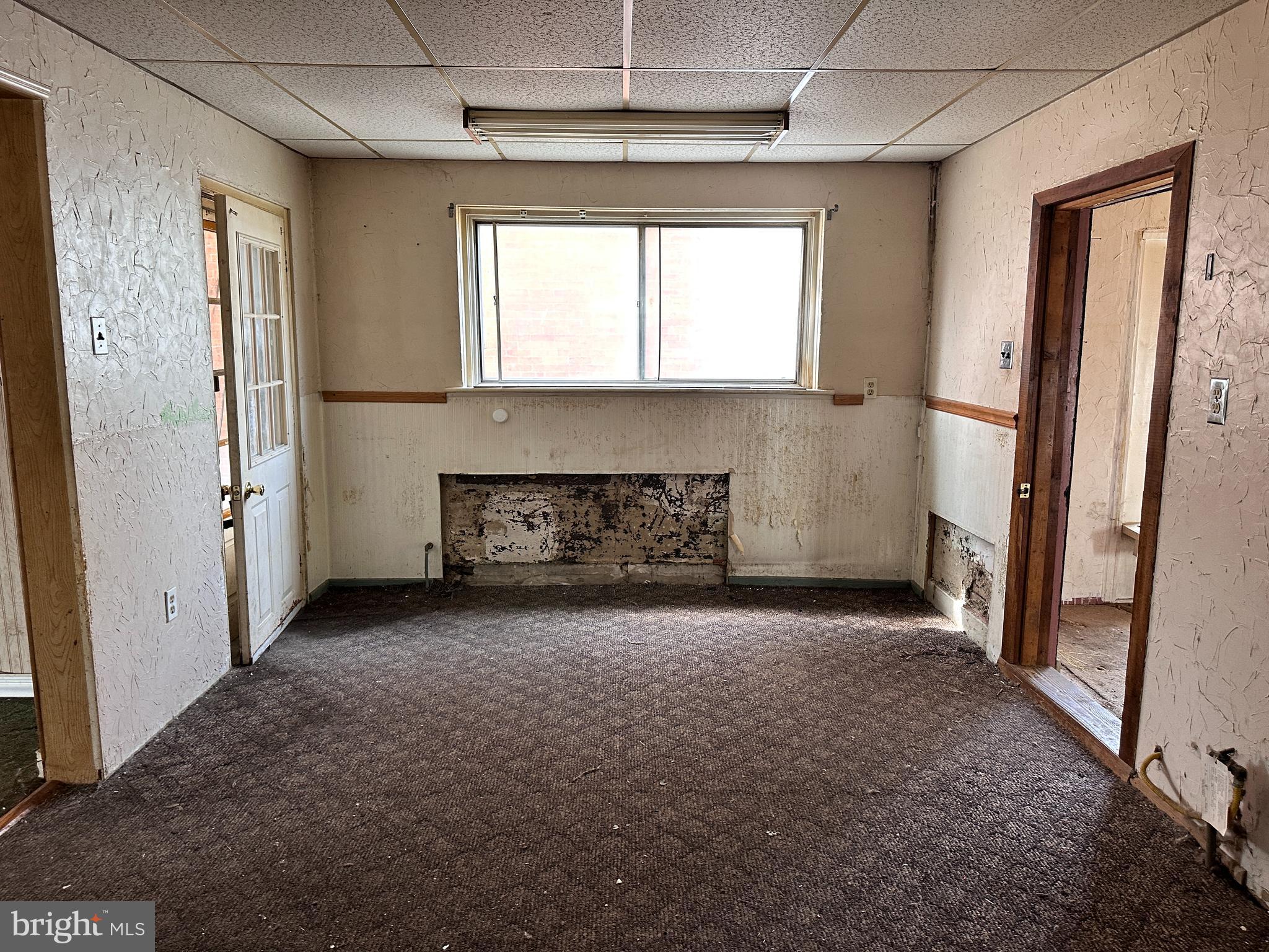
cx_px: 634
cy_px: 476
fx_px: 880
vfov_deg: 56.8
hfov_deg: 71.6
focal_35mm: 24
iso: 250
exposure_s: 1/75
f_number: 1.78
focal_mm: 6.86
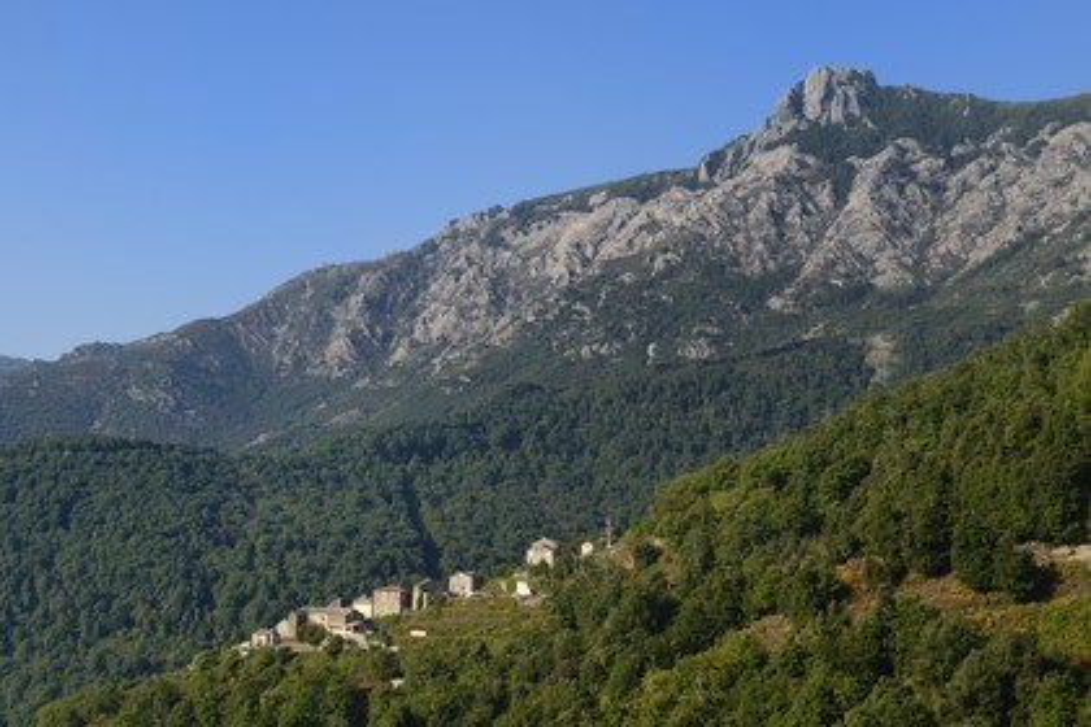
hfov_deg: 41.1
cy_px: 364
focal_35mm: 48
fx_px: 1455
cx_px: 546
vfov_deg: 28.1
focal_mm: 48
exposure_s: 1/200
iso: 200
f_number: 13
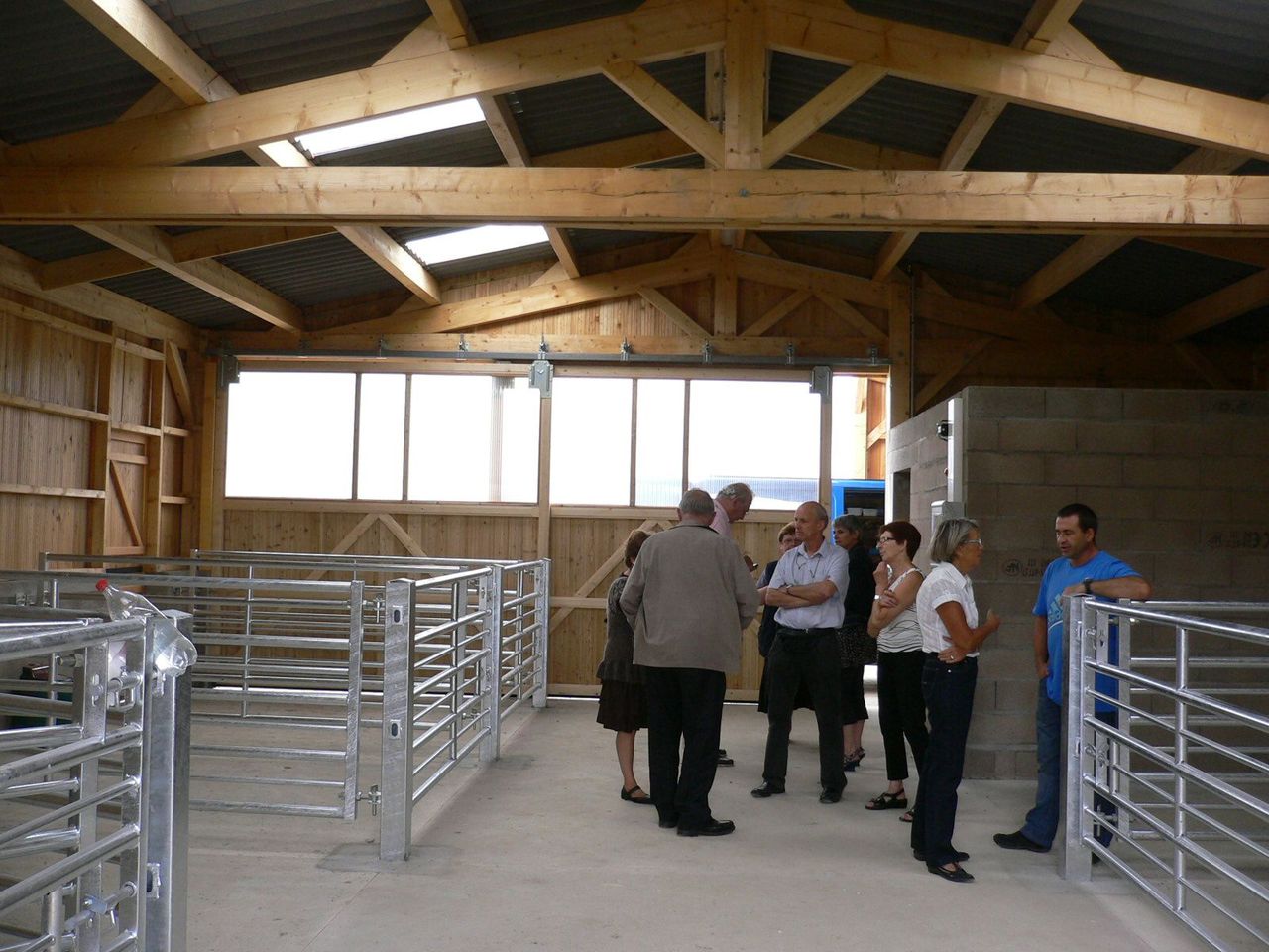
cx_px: 634
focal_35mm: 35
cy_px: 476
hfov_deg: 52.6
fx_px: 1283
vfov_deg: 40.7
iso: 100
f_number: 2.8
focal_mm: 5.8
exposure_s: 1/60
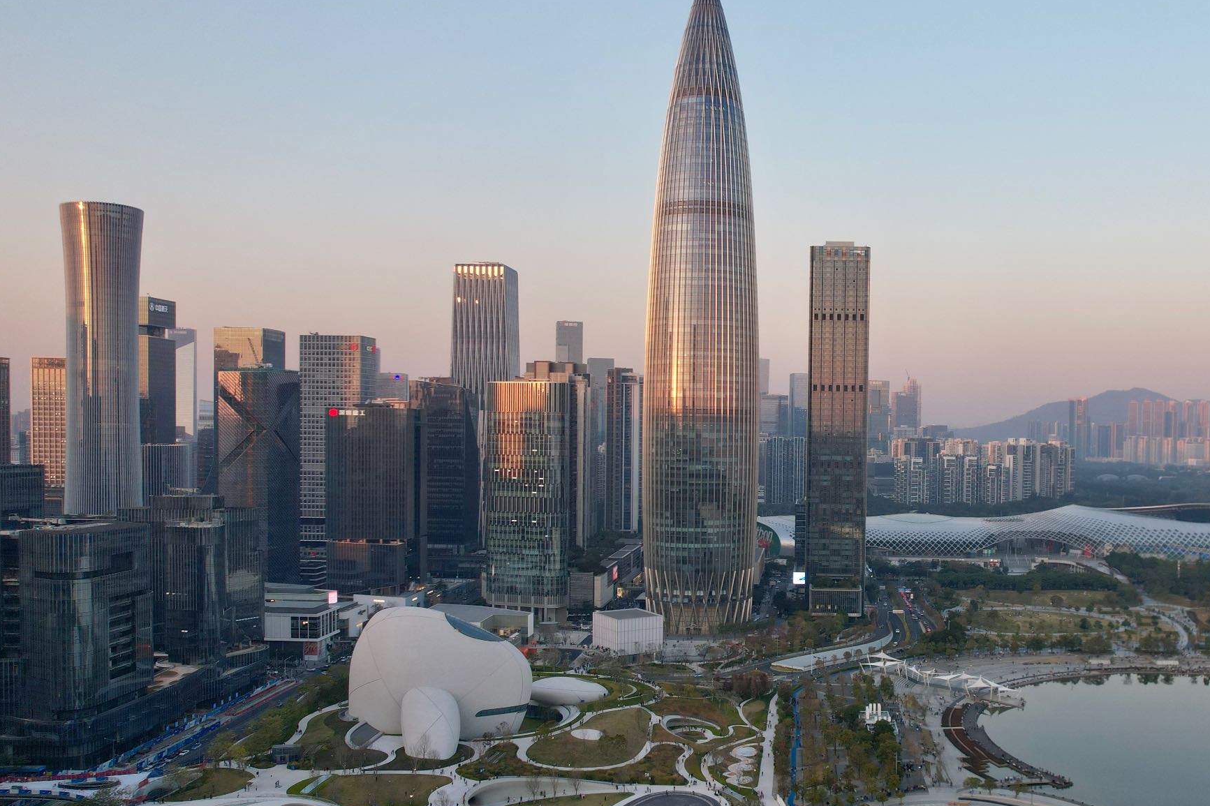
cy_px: 478
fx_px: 1109
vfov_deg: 39.8
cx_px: 814
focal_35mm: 33
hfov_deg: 55.9
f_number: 2.8
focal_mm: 8.38
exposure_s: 1/350
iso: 120
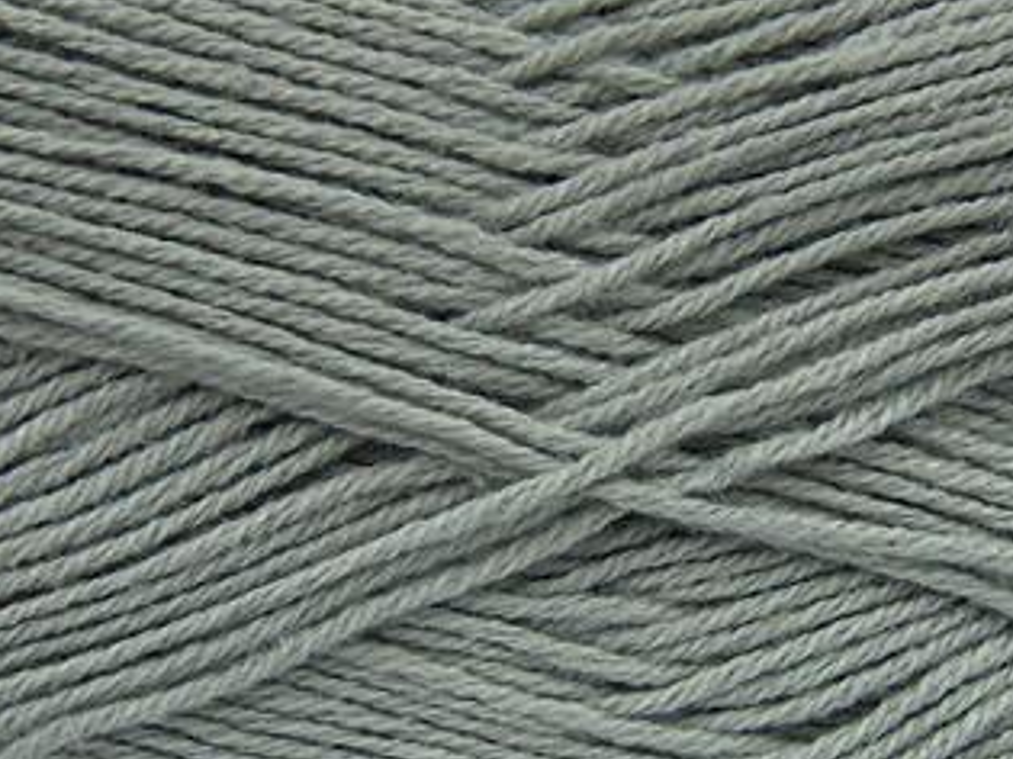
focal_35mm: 66
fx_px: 1931
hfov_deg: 29.4
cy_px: 391
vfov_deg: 22.2
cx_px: 553
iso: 200
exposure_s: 1/79.3
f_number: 2.8
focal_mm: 10.64
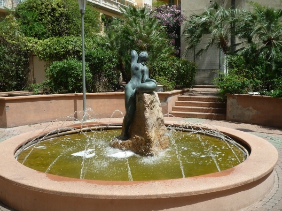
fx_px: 318
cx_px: 141
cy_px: 106
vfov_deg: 36.8
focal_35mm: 39
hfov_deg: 47.9
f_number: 4
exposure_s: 1/640
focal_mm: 6.8
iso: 100
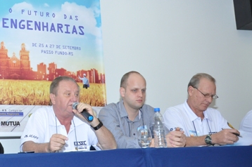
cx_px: 30
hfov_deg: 32.4
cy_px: 85
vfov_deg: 23.0
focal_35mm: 59
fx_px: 413
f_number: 7.1
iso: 1000
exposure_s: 1/80
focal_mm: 22
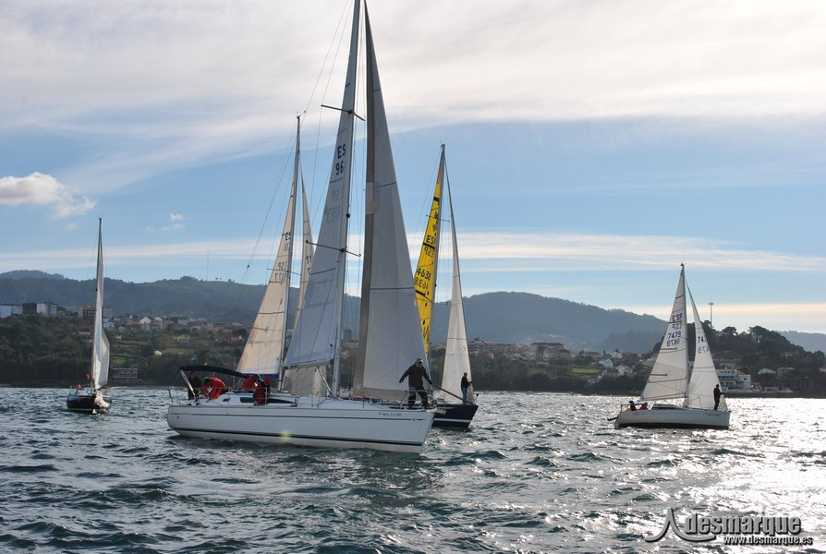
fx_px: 1172
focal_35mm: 51
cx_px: 413
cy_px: 277
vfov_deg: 26.6
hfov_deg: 38.8
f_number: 10
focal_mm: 34
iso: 100
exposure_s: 1/400
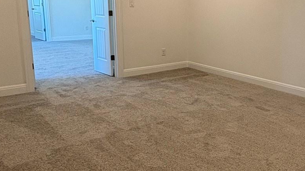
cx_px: 232
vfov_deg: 29.6
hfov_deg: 48.4
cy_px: 66
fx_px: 323
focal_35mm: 40
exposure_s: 1/60
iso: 125
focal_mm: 2.22
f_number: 2.2
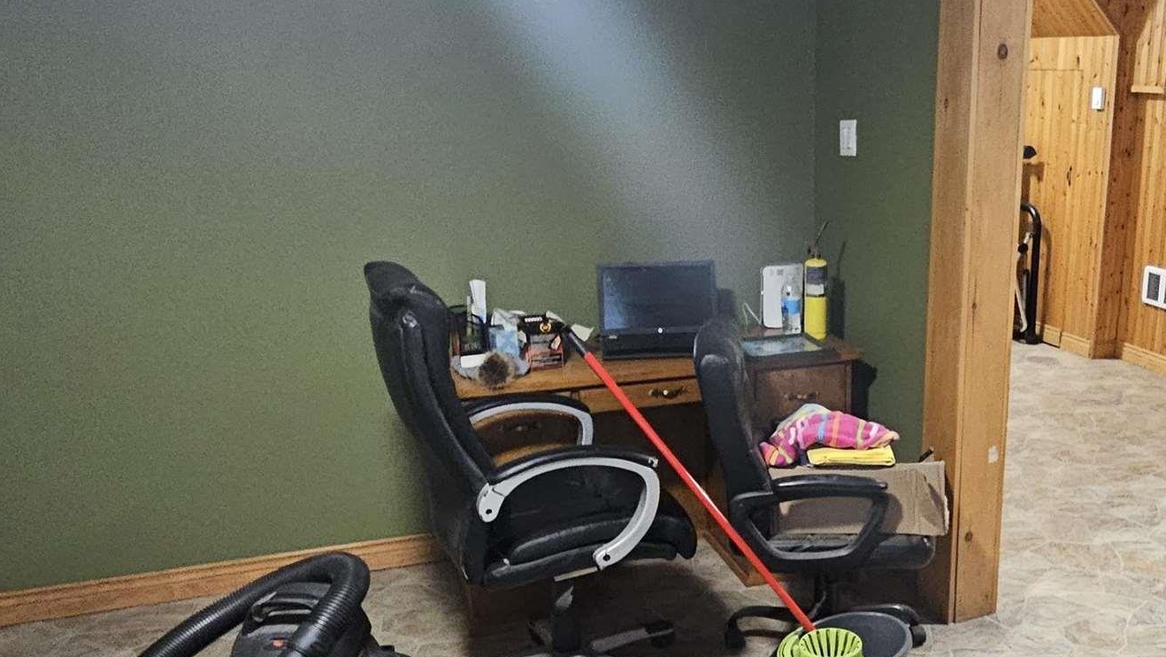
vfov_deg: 35.3
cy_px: 437
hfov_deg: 57.1
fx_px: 1020
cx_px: 844
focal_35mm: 33
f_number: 2.2
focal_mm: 2.2
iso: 640
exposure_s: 1/24
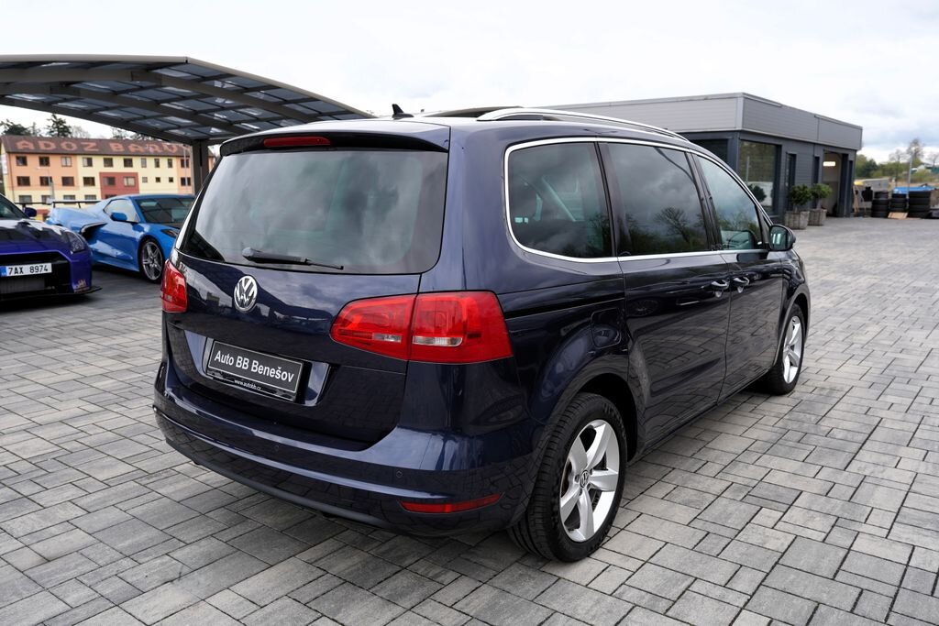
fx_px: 756
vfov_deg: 45.0
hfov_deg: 63.7
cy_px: 313
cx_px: 470
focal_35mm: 29
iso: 100
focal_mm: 29
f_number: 5.6
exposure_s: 1/125
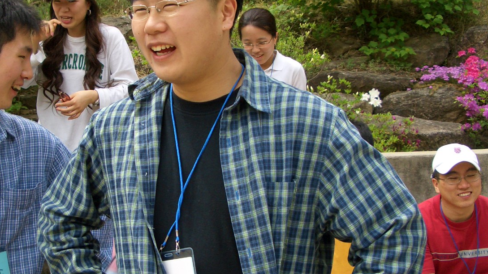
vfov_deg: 21.5
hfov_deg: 36.9
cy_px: 137
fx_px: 725
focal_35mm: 56
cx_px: 170
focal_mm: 5.8
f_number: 2.6
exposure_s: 1/400
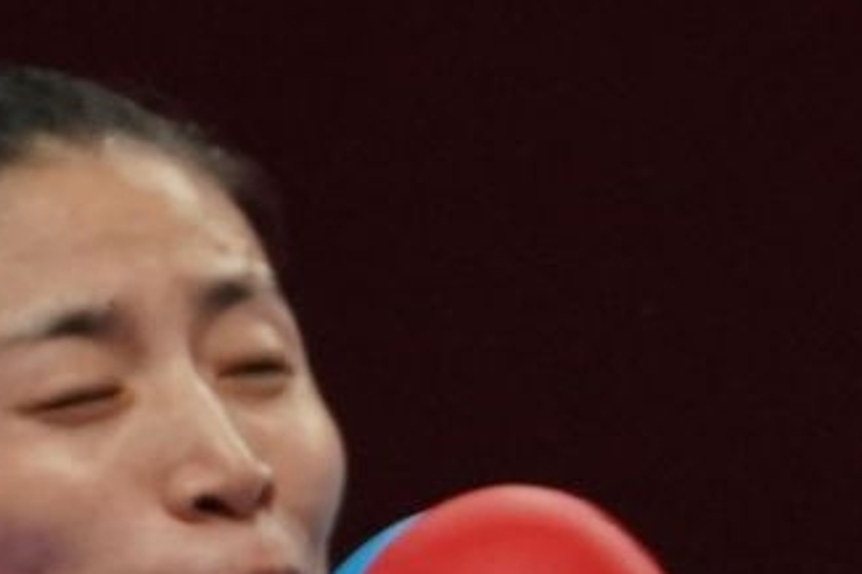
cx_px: 442
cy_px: 585
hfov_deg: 0.9
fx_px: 55497
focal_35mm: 2319
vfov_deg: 0.6
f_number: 4
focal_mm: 280
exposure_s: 1/1000
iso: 2500
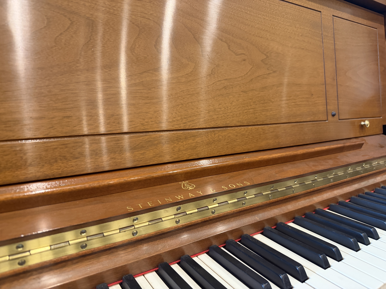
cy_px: 144
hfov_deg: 71.6
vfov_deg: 56.8
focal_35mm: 24
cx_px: 193
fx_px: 268
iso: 500
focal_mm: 6.76
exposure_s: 1/60
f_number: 1.78
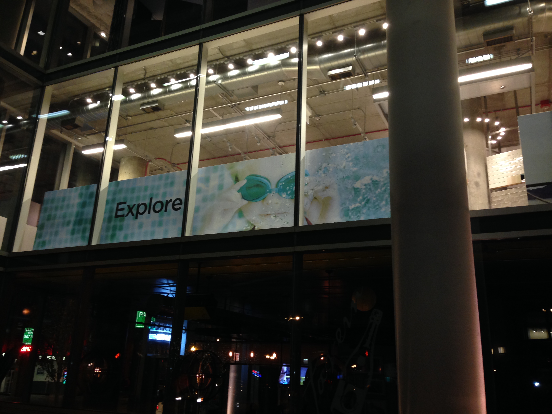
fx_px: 526
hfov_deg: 55.4
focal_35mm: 33
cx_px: 276
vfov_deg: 42.9
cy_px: 207
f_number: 2.4
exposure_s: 1/20
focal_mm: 4.12
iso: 100
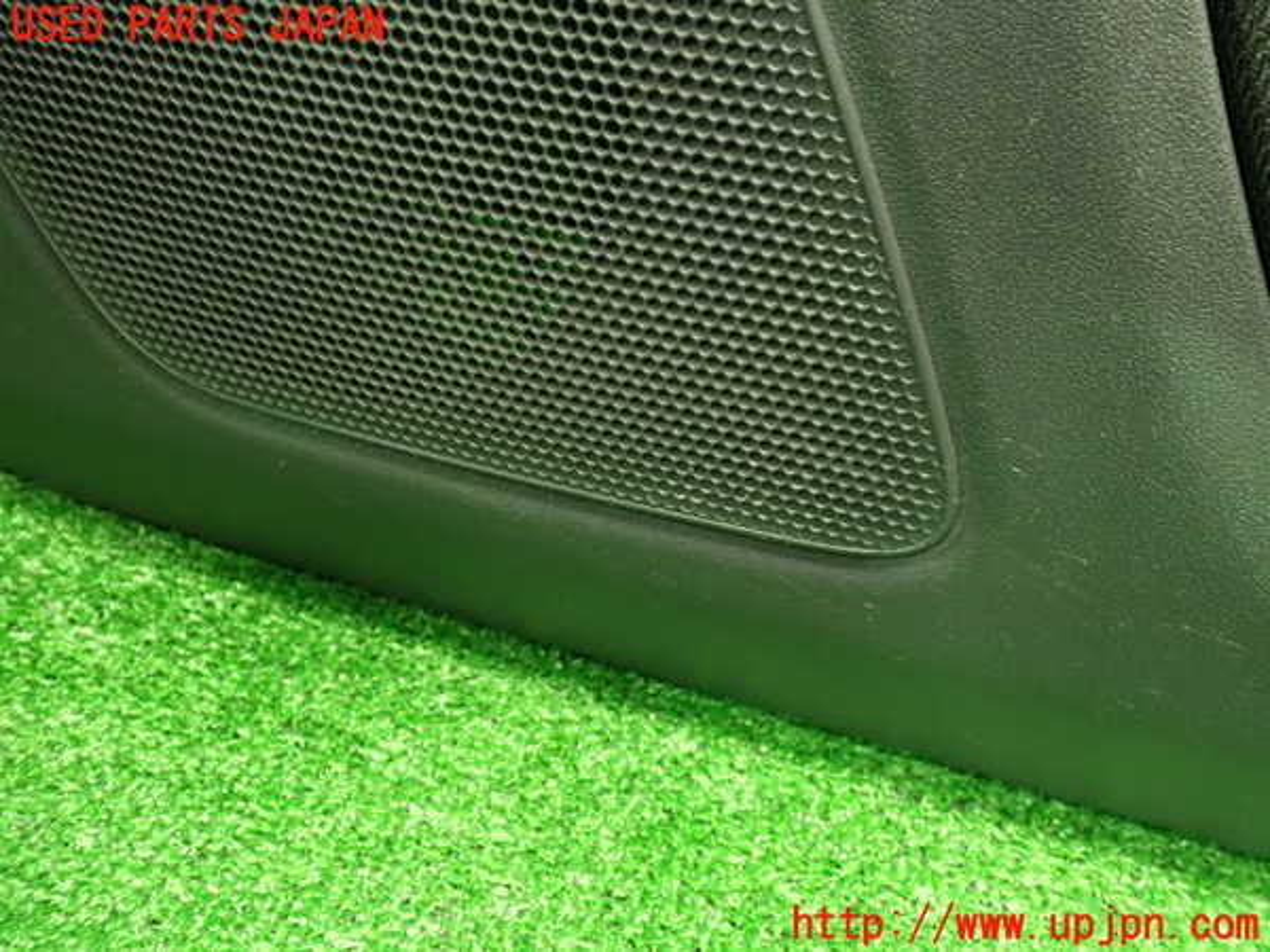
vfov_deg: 46.8
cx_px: 635
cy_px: 476
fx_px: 1101
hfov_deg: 60.0
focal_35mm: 30
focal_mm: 5.4
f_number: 2.3
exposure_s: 1/30
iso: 800
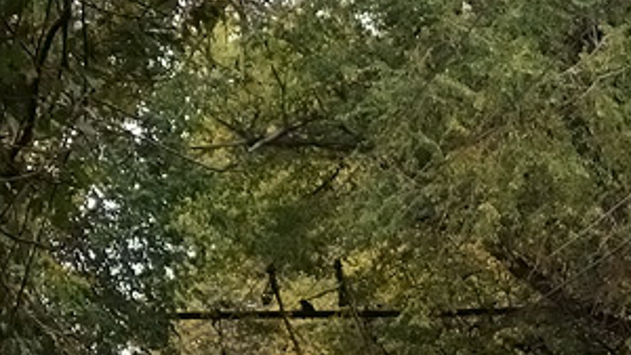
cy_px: 475
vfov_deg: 5.3
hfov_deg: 9.3
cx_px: 963
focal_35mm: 226
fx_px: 3783
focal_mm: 20.19
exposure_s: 1/500
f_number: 3.5
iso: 400
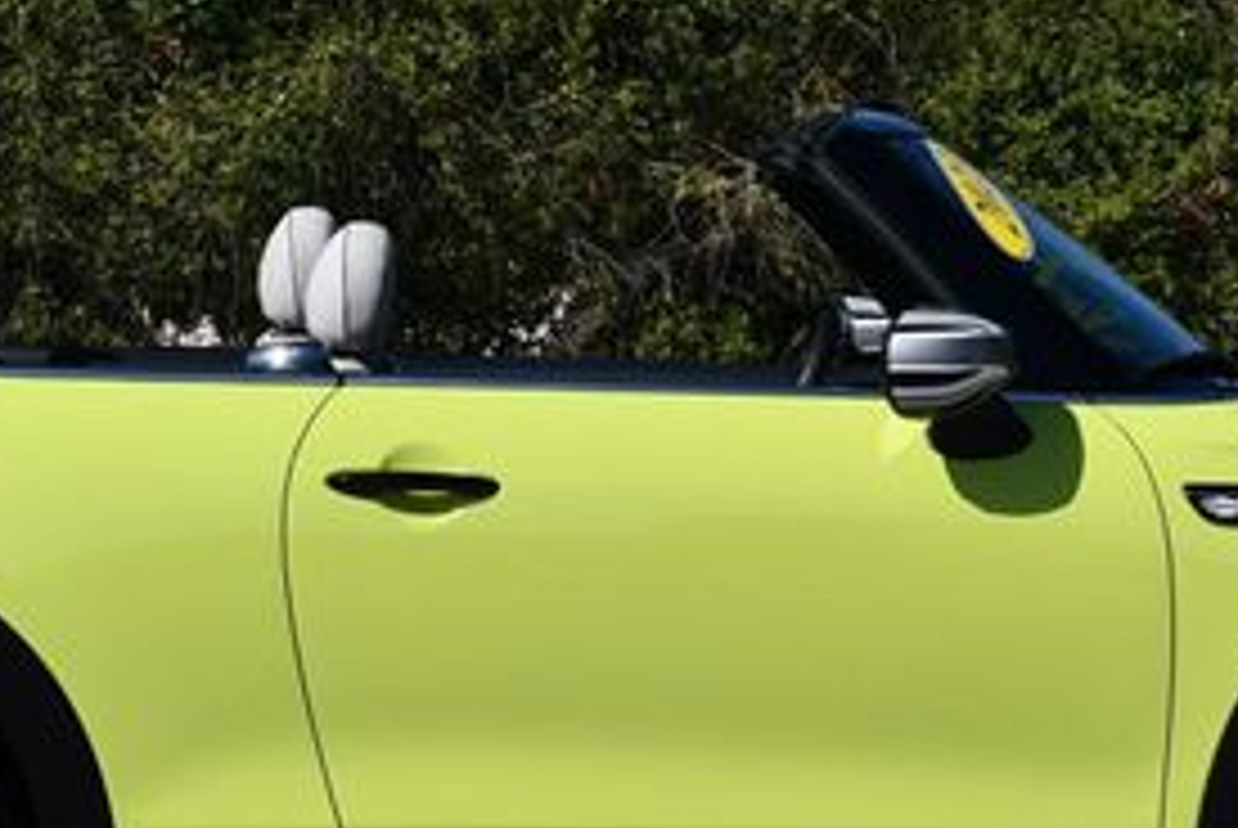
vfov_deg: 8.7
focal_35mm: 158
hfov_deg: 13.0
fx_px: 5439
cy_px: 302
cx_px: 725
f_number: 10
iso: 100
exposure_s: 1/400
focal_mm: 34
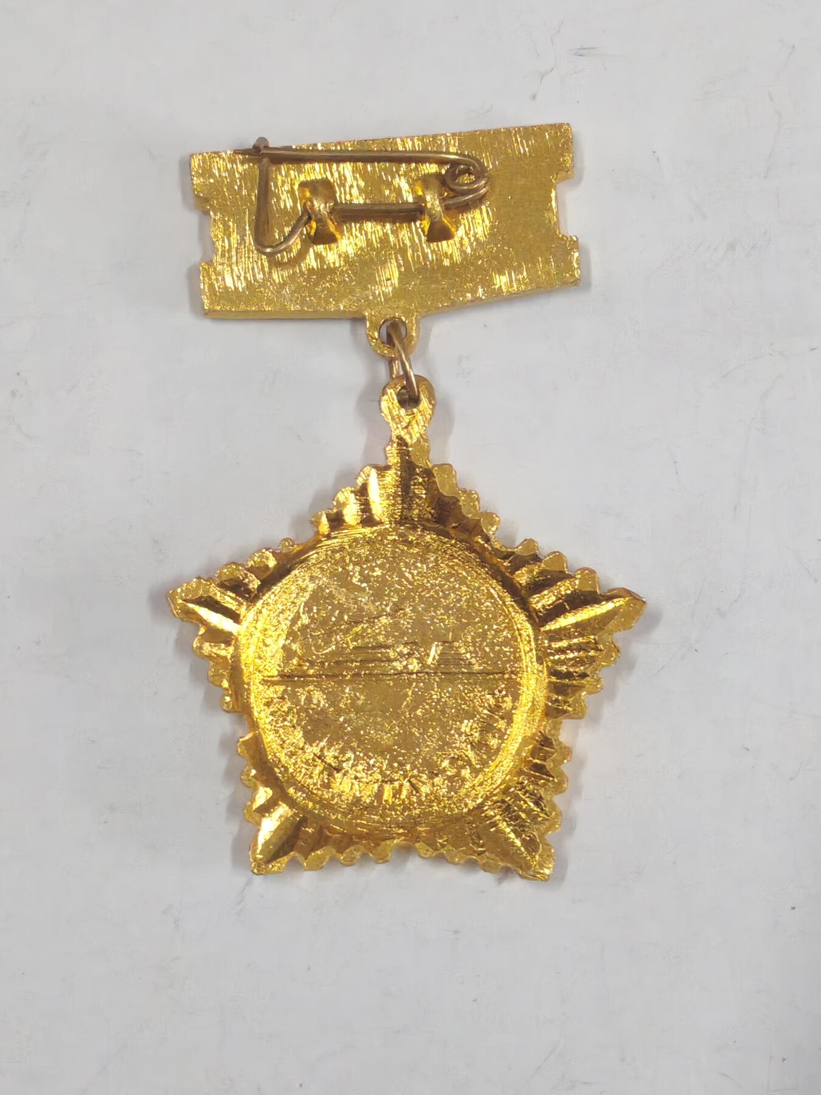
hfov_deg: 15.6
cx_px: 410
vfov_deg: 20.7
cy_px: 548
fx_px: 3004
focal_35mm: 95
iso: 800
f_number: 1.95
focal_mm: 5.52
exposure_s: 1/50
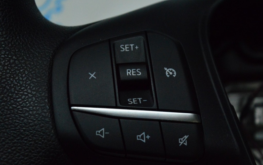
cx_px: 132
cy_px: 85
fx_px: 606
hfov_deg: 24.5
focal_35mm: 85
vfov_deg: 15.4
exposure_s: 1/800
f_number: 6.3
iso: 6400
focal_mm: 55
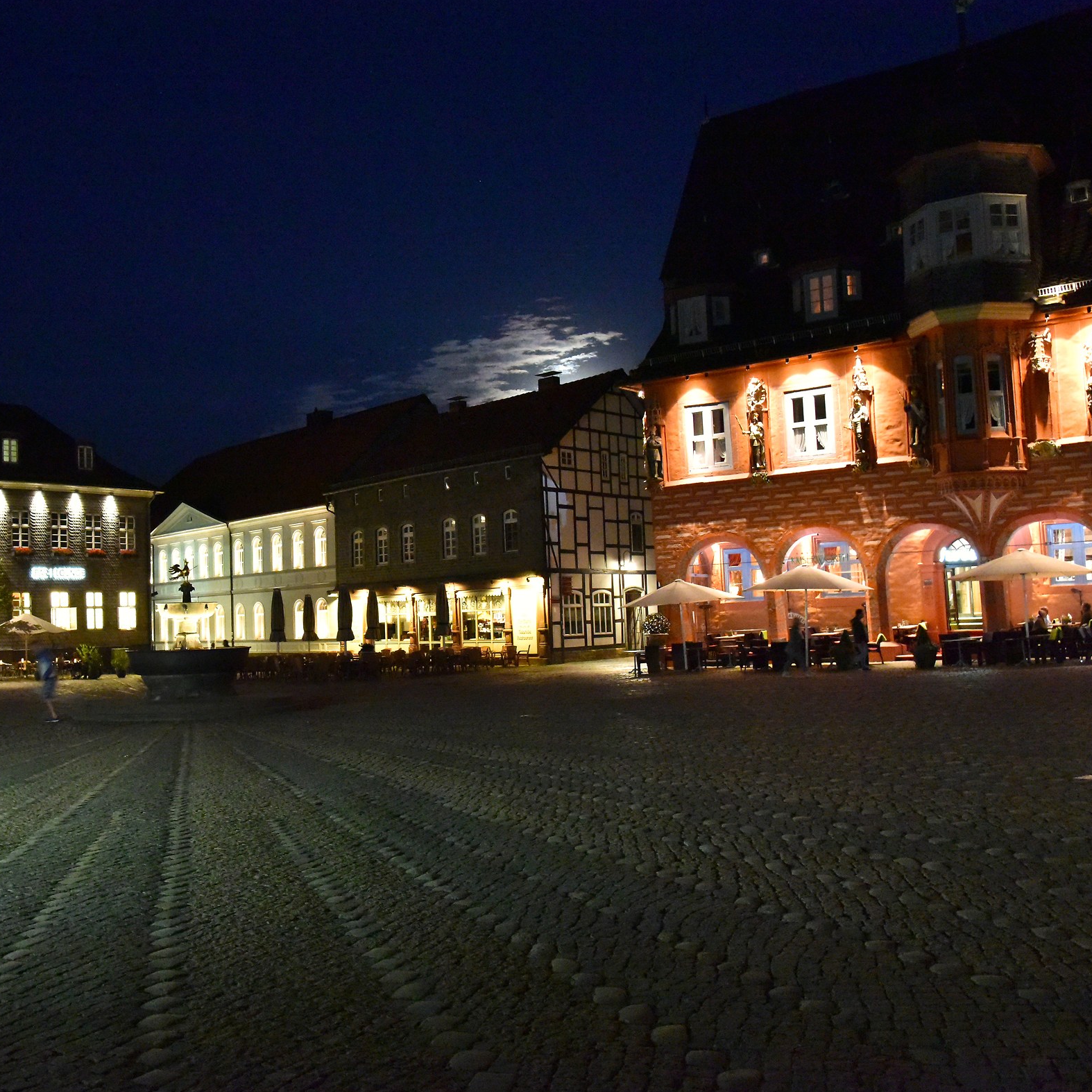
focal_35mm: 35
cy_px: 541
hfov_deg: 46.5
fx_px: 1249
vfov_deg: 47.2
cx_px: 370
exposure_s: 1/13
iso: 12800
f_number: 5
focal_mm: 27
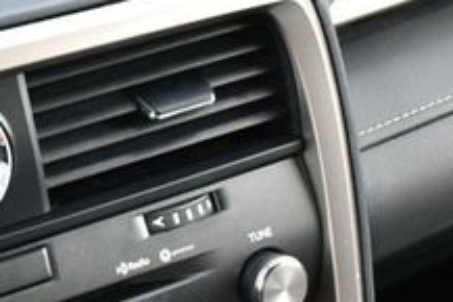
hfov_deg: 18.2
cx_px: -100
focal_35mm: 106
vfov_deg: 12.8
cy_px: 23
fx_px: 1335
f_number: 3.5
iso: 800
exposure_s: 1/200
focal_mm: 18
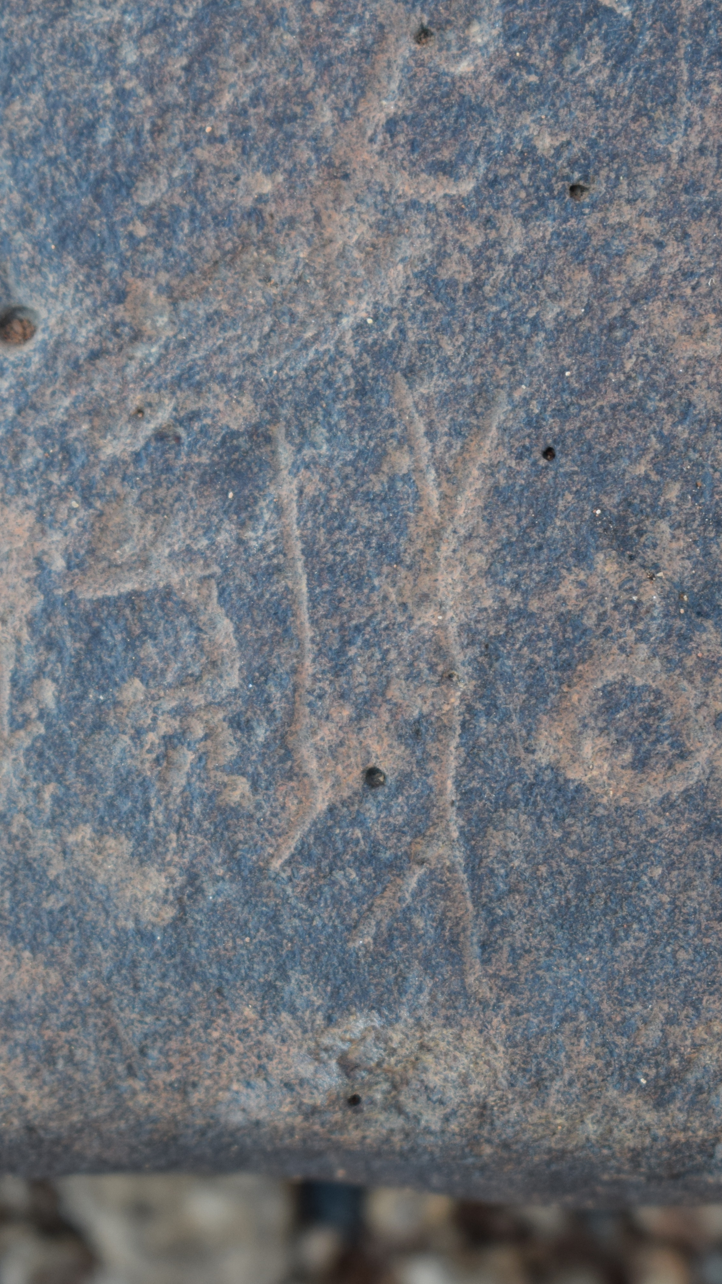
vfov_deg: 16.5
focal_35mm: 130
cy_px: 642
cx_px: 427
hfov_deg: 9.3
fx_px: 4418
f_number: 5.6
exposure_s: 1/125
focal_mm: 55
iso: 400
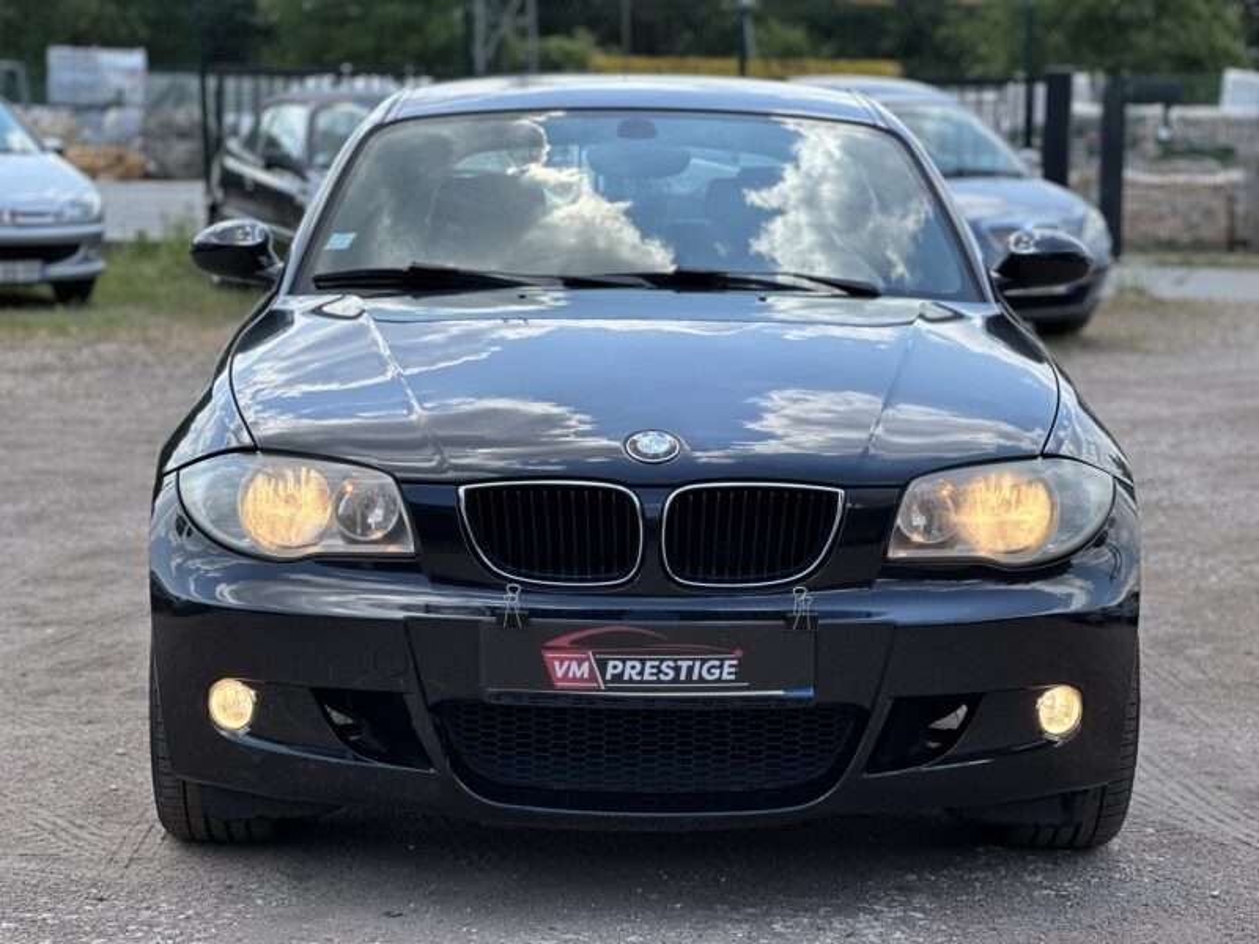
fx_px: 2801
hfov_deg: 25.3
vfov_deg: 19.1
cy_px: 472
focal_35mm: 77
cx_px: 630
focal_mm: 9
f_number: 2.8
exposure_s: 1/332
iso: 32
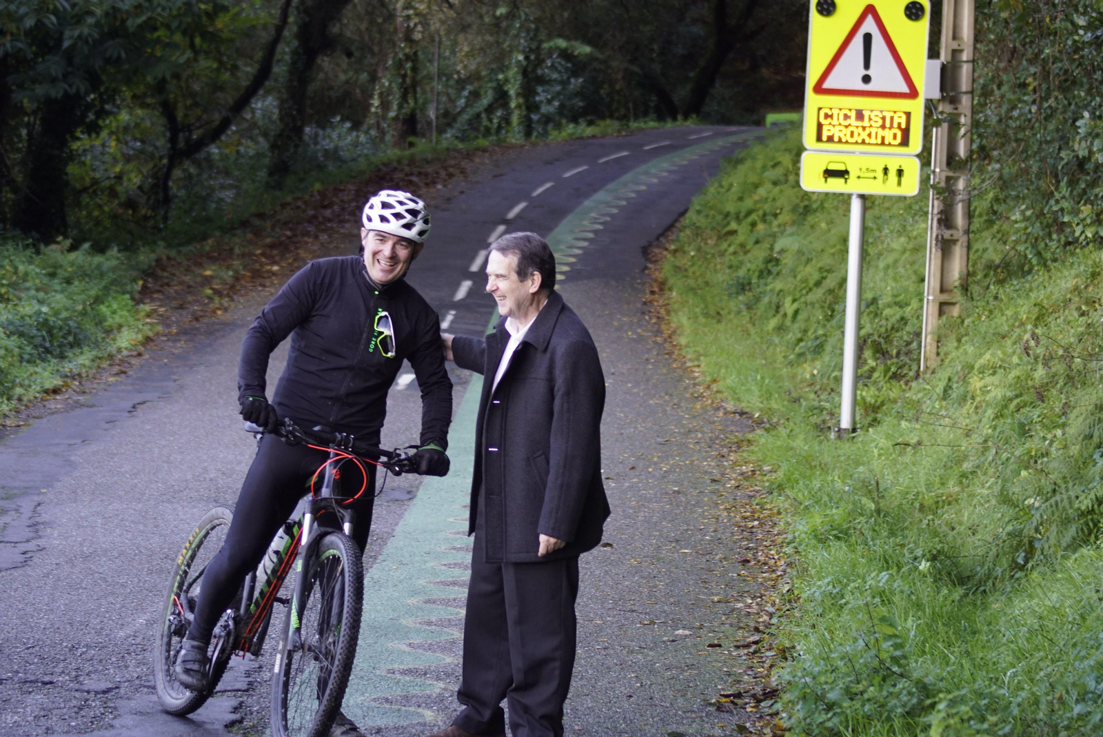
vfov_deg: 12.2
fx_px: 3449
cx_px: 552
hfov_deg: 18.2
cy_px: 368
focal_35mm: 112
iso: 640
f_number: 4.5
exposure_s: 1/125
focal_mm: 75
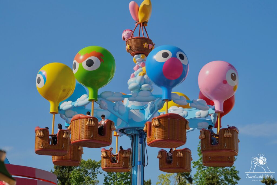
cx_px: 138
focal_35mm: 73
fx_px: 562
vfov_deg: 18.7
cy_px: 92
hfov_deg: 27.7
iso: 400
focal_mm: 48.5
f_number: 4
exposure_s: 1/2400
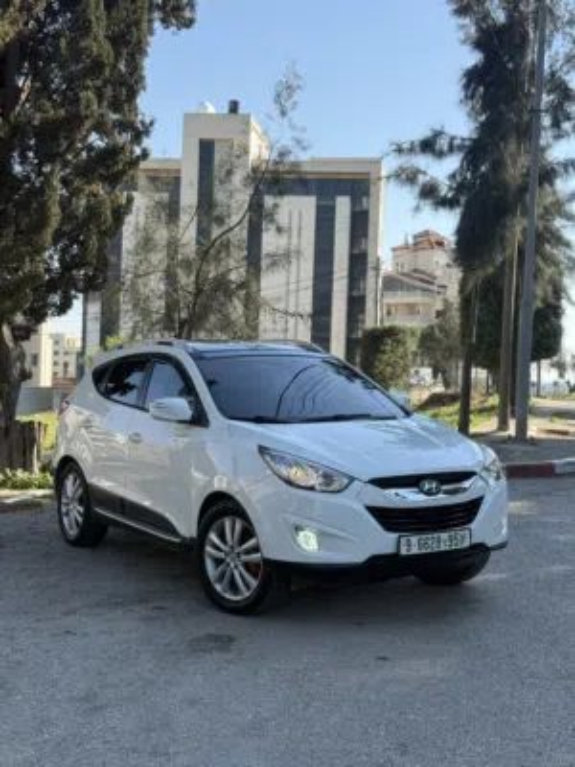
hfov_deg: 30.3
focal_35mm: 48
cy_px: 384
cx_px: 288
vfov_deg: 39.7
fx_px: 1063
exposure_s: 1/2667
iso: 80
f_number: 1.78
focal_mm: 6.76
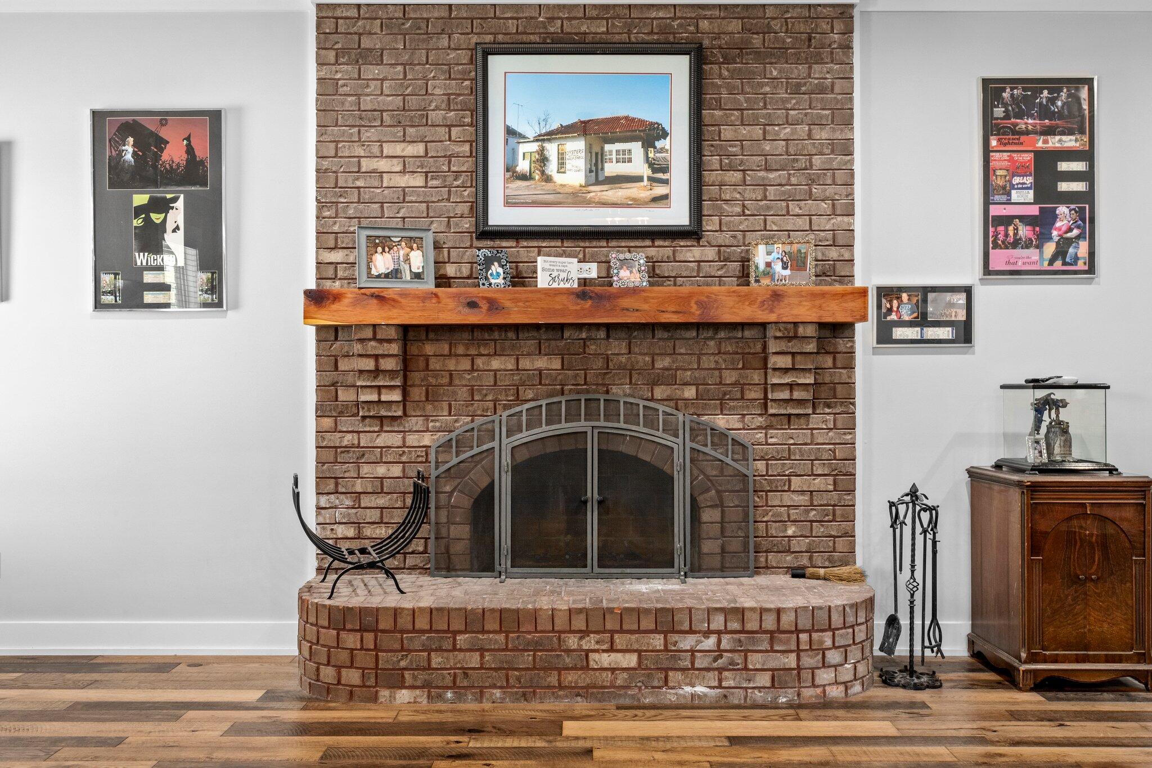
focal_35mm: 30
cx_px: 576
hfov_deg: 61.9
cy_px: 384
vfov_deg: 43.6
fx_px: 960
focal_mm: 20
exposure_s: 1/1.67
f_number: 9
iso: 500
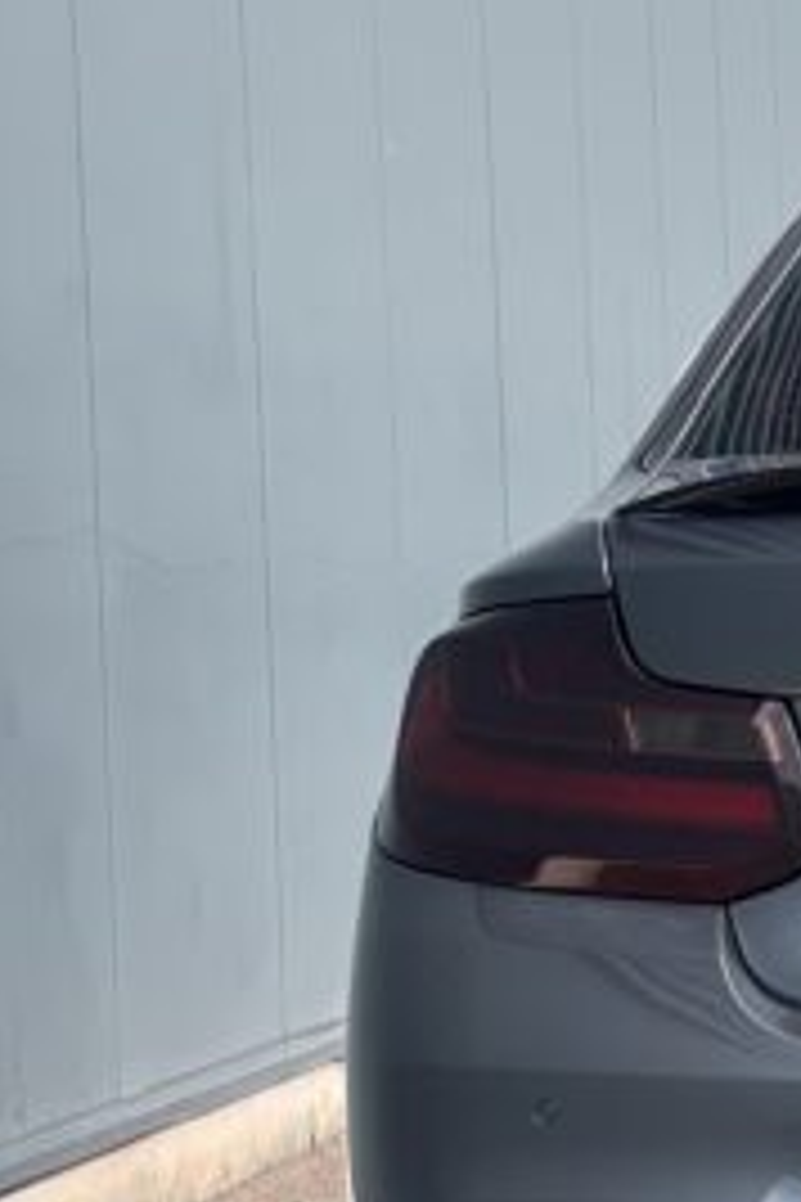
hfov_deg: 8.2
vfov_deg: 12.7
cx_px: 1431
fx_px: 5406
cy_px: 612
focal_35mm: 162
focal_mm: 6
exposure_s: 1/396
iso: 32
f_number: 2
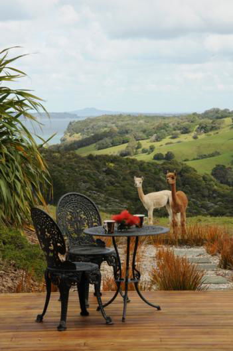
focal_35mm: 102
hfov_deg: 13.4
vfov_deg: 20.0
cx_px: 116
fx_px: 993
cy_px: 176
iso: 400
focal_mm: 68
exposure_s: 1/100
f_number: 20
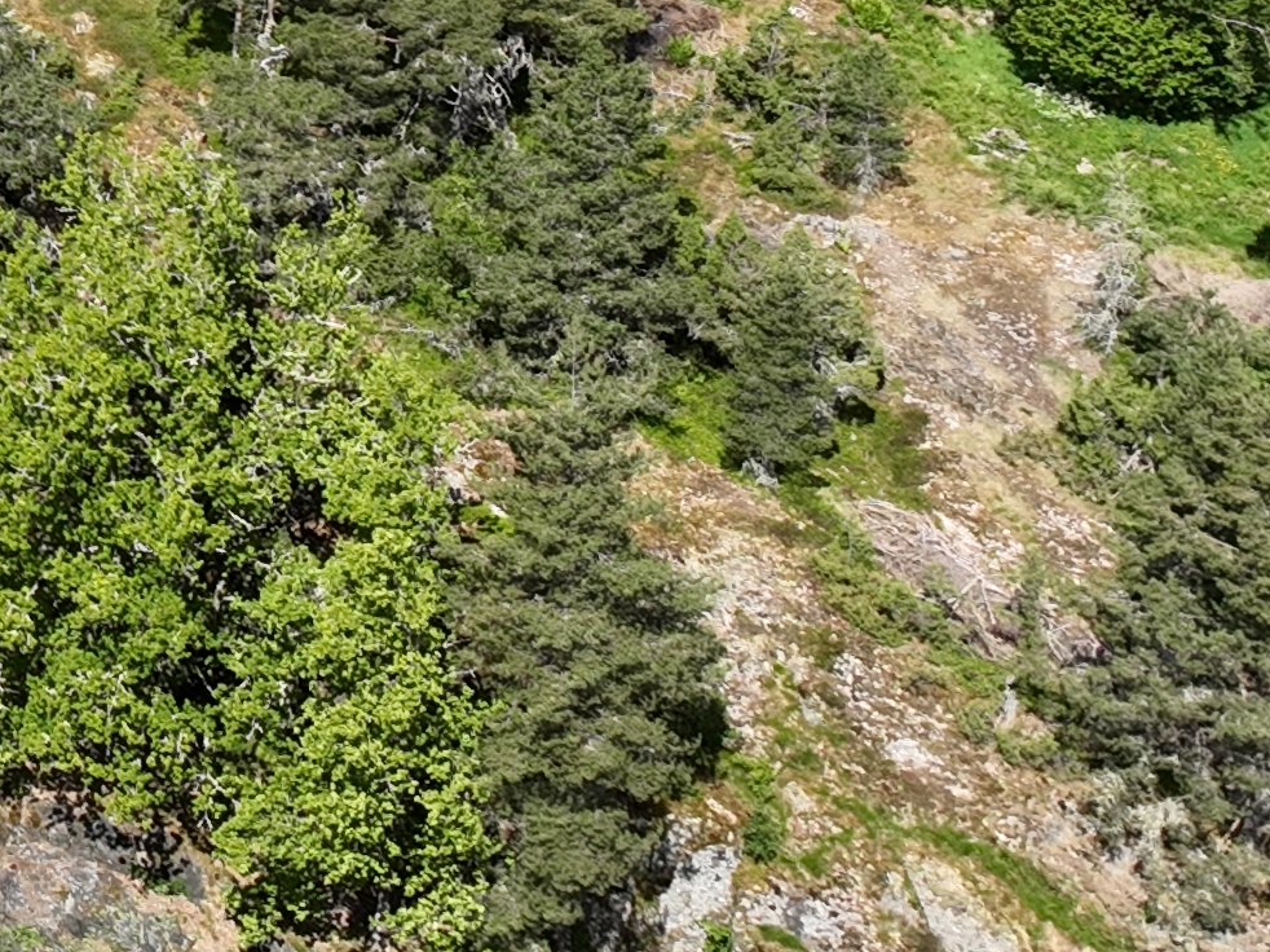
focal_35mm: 129
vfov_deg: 10.8
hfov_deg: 13.3
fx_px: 4732
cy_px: -753
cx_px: -1242
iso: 100
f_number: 2.8
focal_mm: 12.29
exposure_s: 1/1600
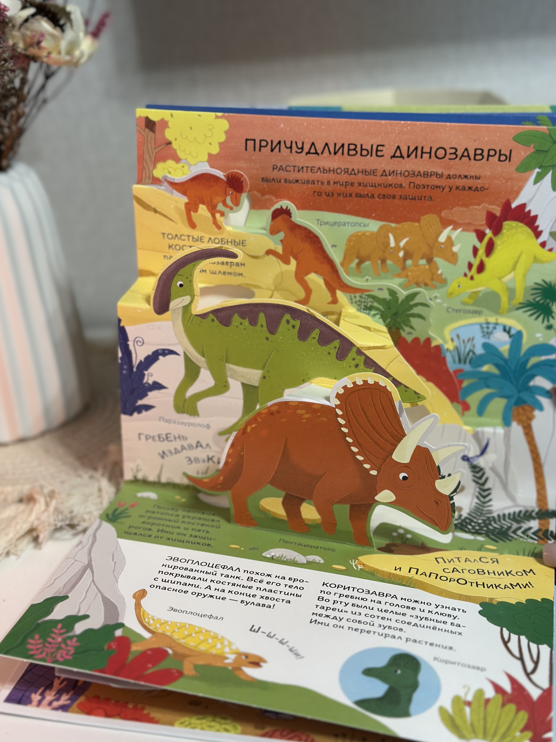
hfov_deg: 29.7
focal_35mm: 49
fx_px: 1049
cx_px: 275
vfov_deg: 38.9
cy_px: 367
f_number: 1.78
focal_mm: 6.86
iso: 80
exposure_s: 1/50
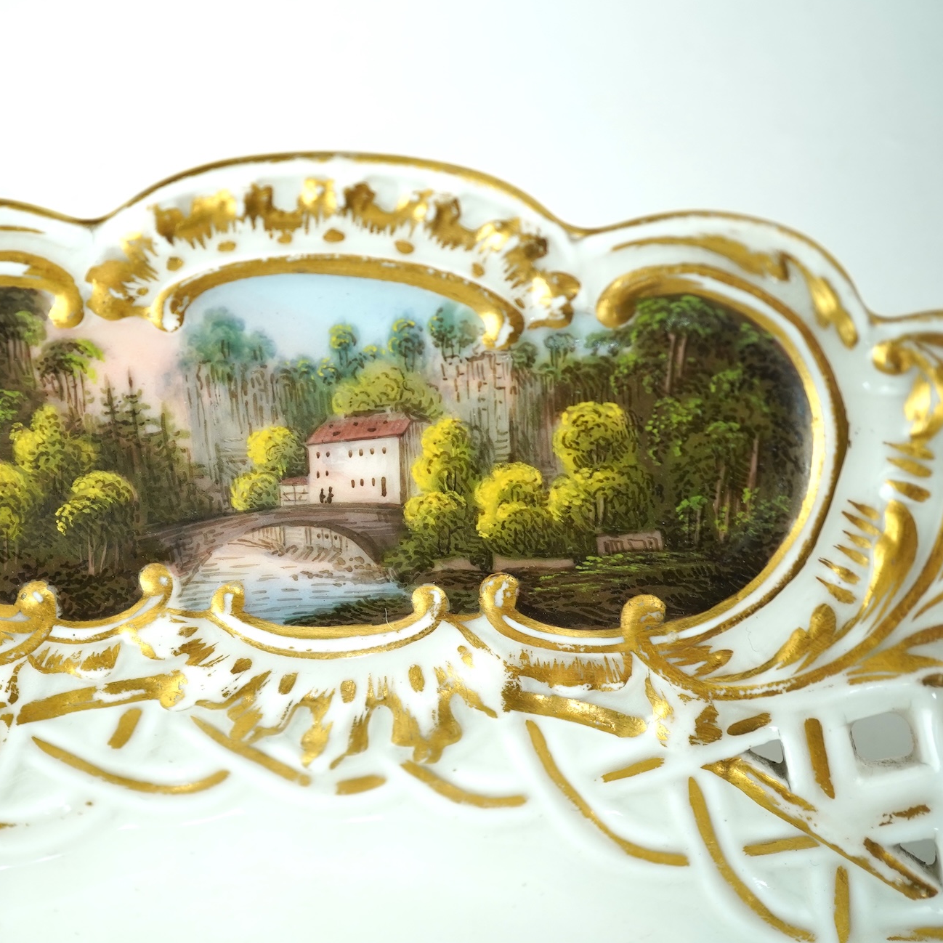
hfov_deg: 29.3
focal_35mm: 58
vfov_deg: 29.6
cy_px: 467
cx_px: 286
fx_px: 1788
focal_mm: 30
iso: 320
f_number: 6.3
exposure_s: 1/60
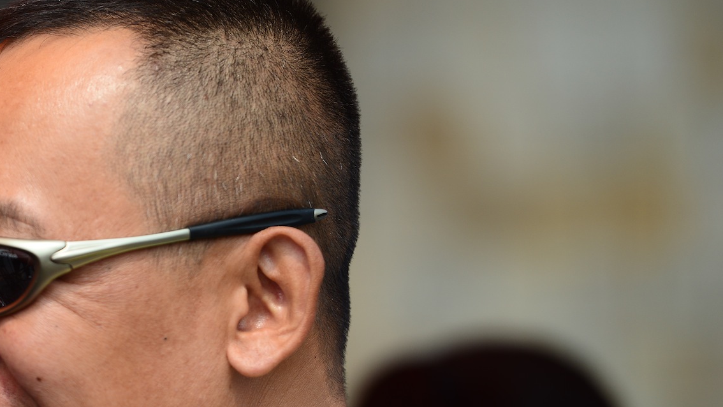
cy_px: 274
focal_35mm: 388
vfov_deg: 3.1
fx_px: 7439
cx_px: 82
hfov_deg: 5.6
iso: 200
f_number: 2.8
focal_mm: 200
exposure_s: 1/3200
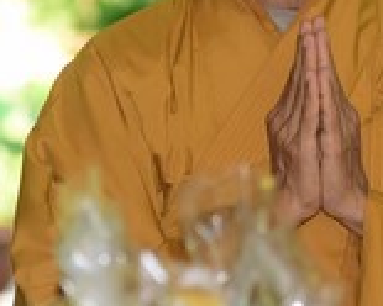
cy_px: 15
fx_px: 5362
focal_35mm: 473
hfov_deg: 4.1
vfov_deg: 3.3
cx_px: 309
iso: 500
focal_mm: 120
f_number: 4
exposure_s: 1/200
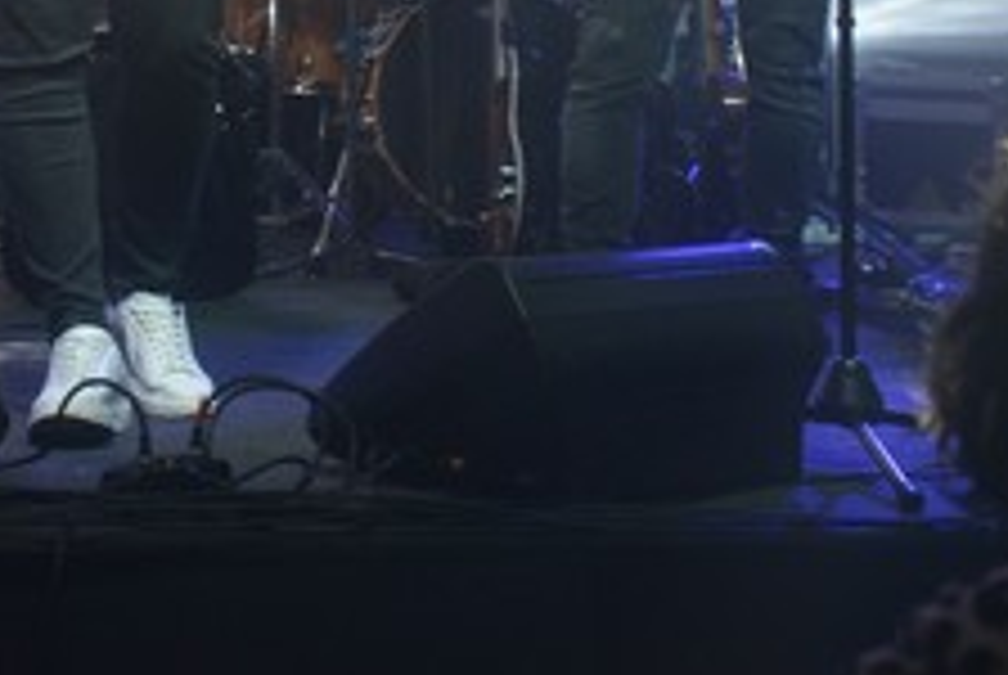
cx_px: -68
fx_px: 3280
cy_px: -506
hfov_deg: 17.0
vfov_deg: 11.0
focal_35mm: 117
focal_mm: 32
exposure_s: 1/60
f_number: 4
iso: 640
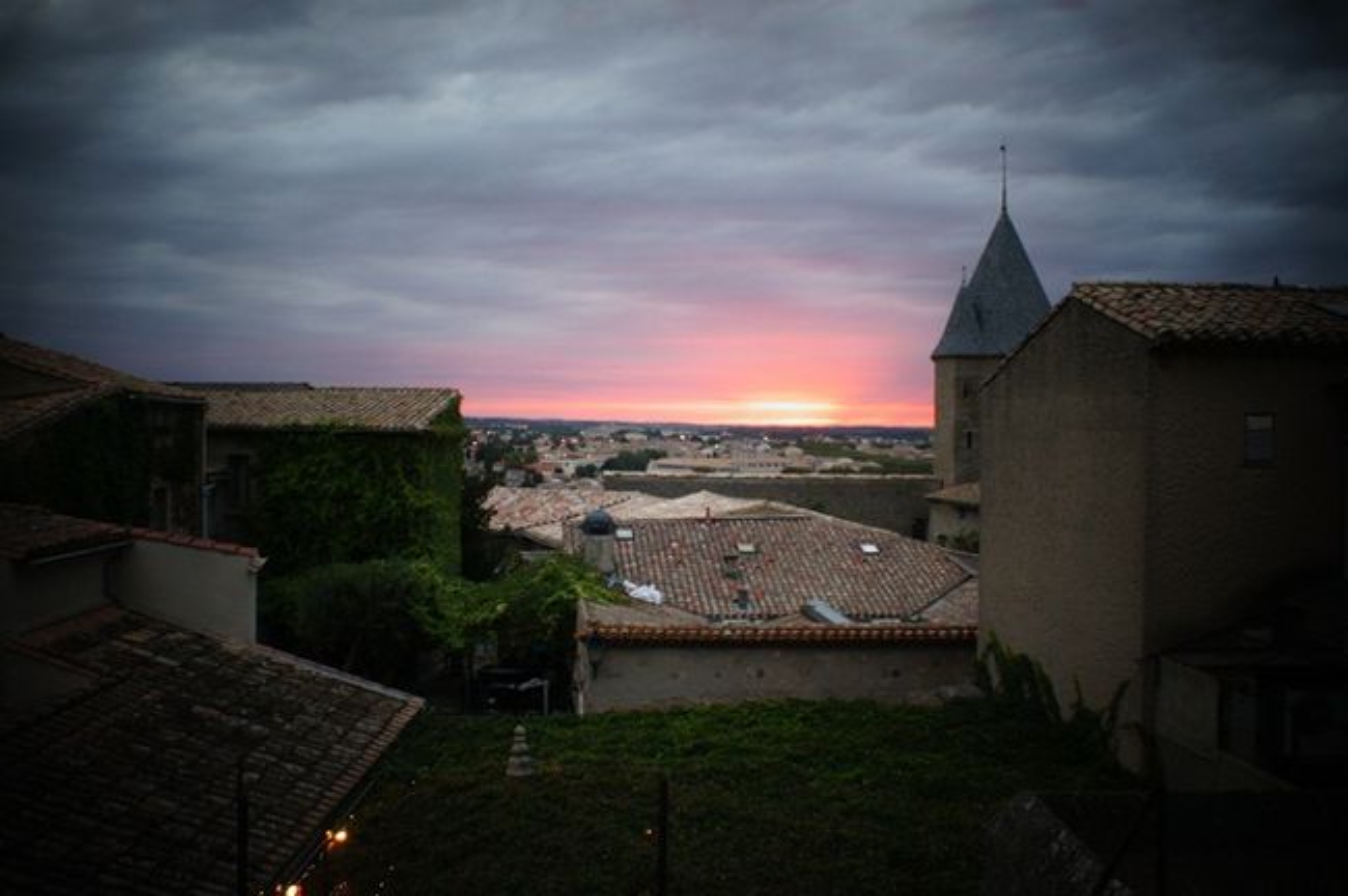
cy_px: 448
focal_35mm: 34
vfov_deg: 38.8
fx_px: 1272
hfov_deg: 55.8
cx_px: 674
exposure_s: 1/30
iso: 250
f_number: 2.8
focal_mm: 16
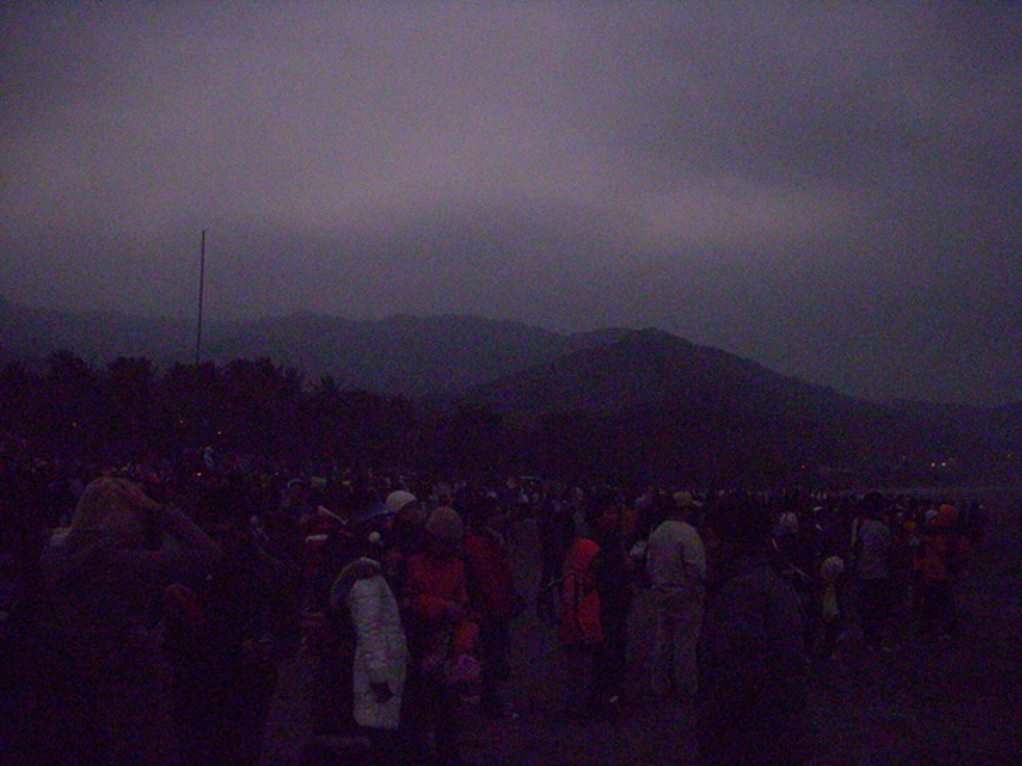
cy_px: 383
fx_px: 1122
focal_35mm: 38
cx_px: 511
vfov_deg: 37.7
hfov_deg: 49.0
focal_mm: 6.3
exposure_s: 1/125
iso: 1600
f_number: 3.3
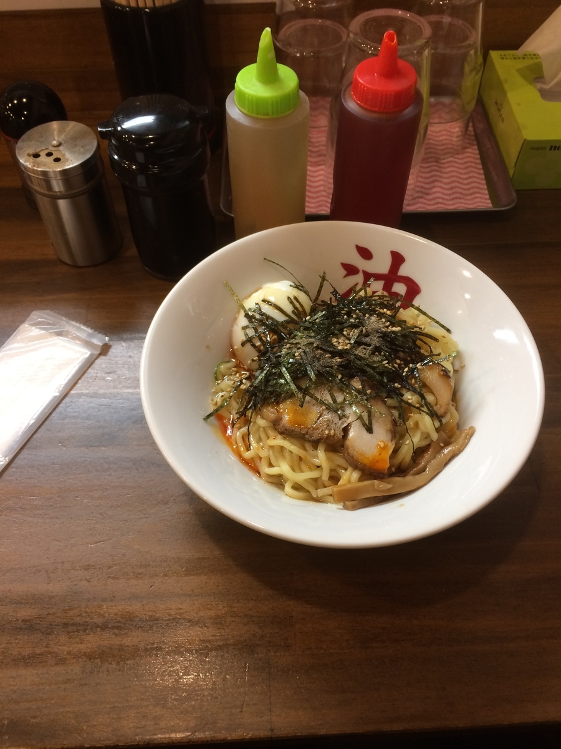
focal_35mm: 29
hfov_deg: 48.2
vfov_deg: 61.7
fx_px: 627
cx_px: 280
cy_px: 374
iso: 80
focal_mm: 4.15
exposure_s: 1/30
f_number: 2.2
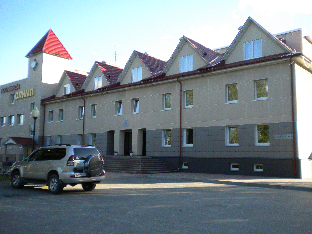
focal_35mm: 35
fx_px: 315
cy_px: 117
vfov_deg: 40.7
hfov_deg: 52.6
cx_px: 156
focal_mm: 6.3
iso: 186
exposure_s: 1/550
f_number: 3.1
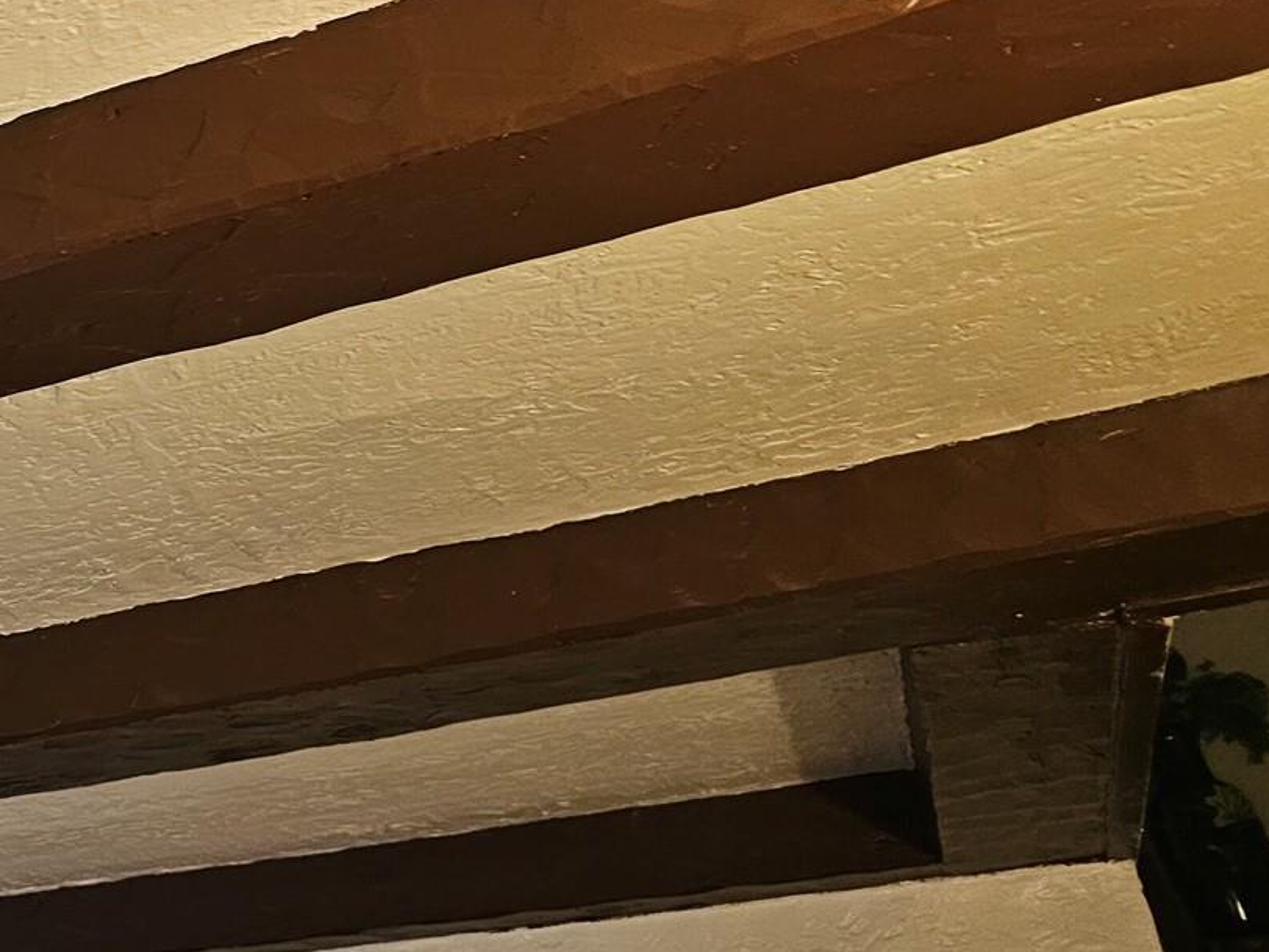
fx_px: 2126
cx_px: -250
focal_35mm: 58
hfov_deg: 28.8
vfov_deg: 25.2
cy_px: 428
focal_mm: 6.3
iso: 640
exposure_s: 1/30
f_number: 1.7
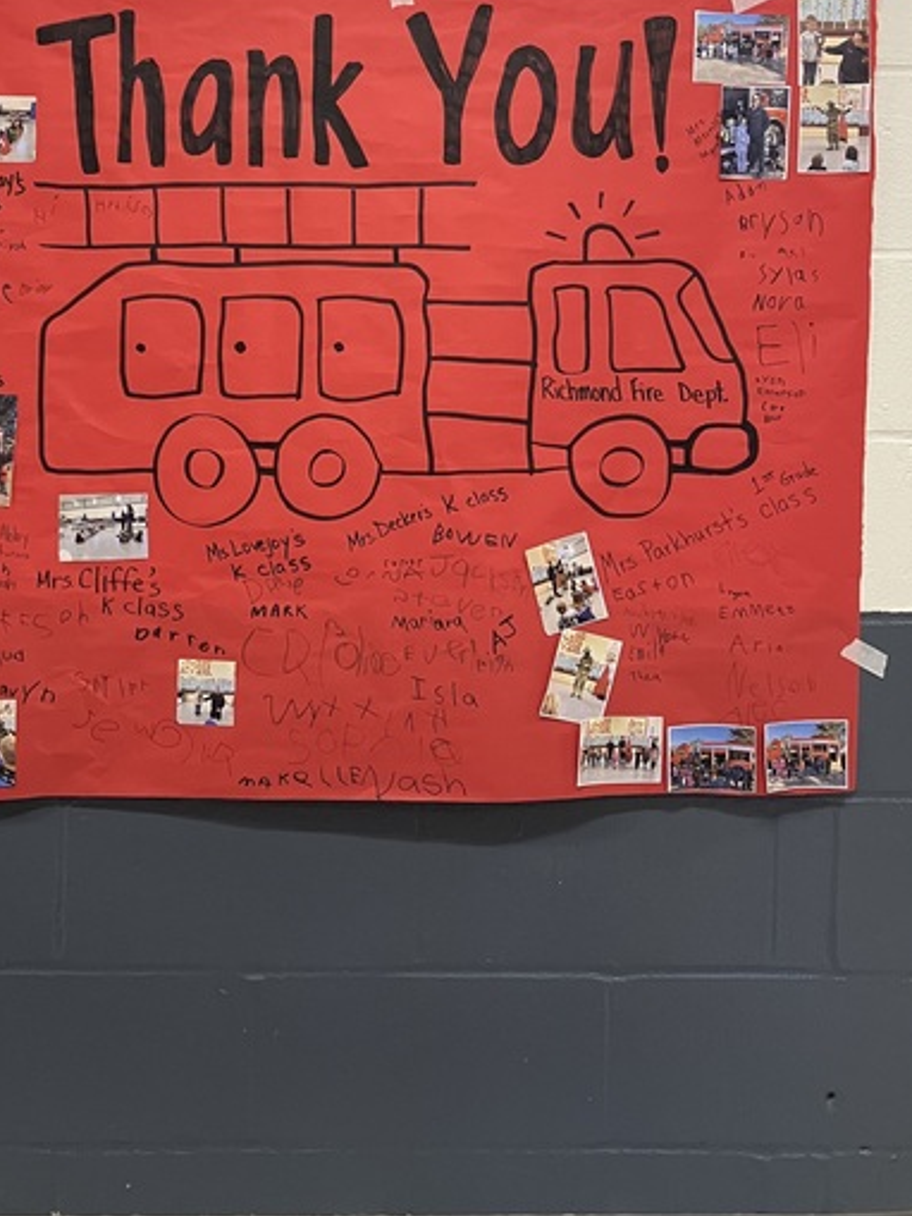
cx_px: 327
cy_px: 358
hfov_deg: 32.7
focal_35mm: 44
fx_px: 1545
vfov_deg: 42.1
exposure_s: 1/60
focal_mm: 3.99
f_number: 1.8
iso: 200
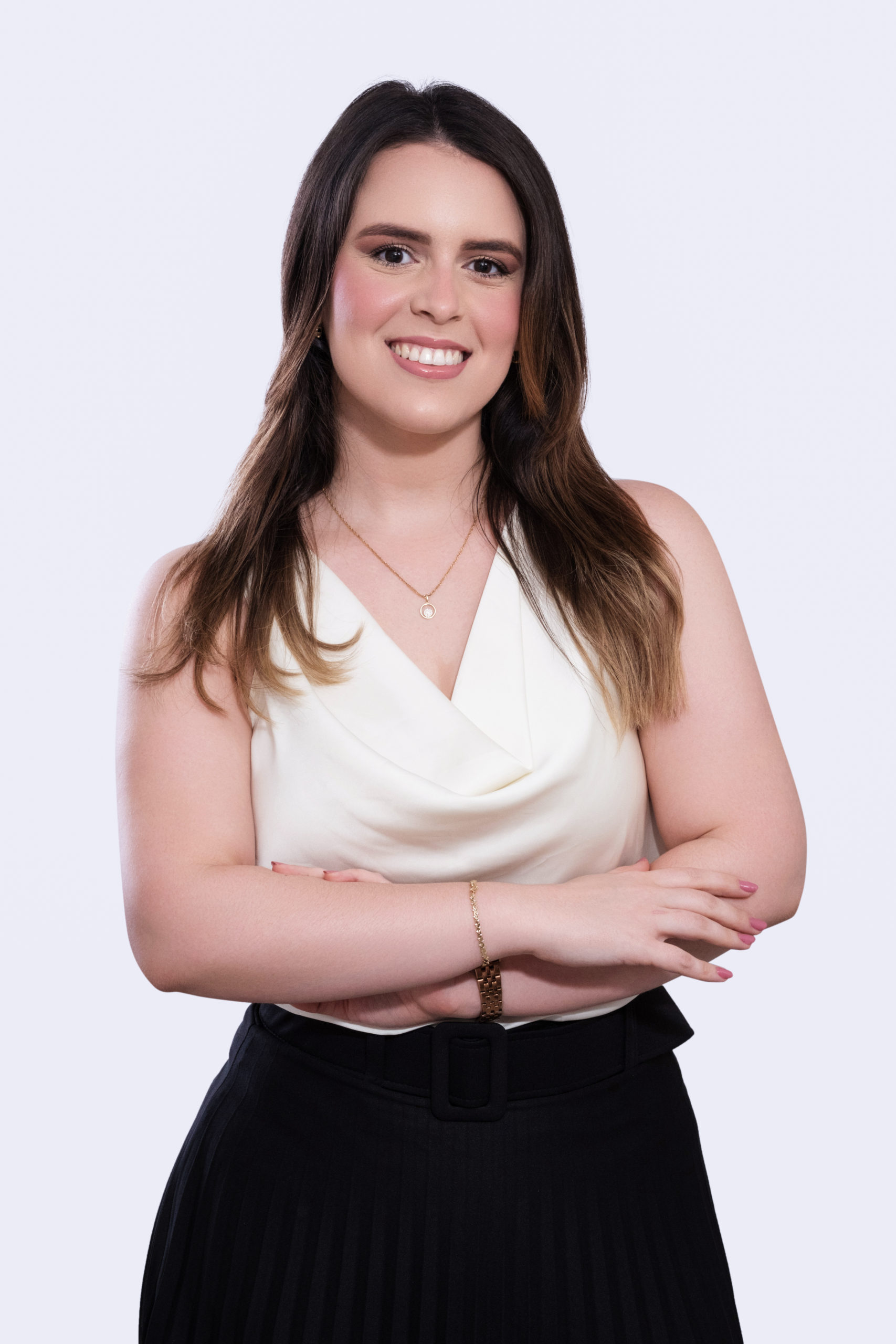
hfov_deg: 16.3
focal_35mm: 84
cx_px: 448
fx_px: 3135
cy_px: 672
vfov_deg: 24.2
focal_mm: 56
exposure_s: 1/250
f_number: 10
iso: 1000
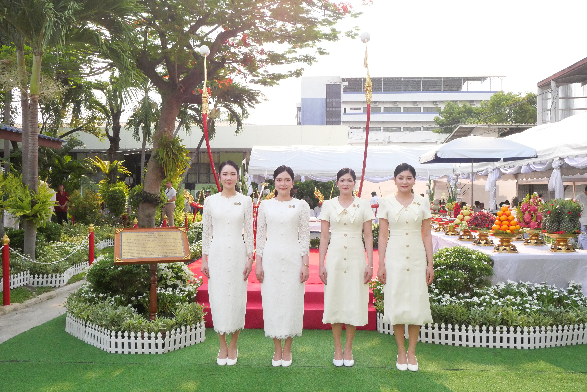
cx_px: 294
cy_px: 196
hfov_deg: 63.6
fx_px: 473
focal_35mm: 29
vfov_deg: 45.0
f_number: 7.1
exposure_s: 1/4000
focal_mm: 14
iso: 4000
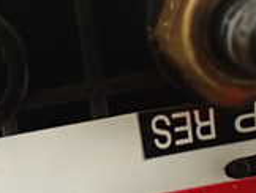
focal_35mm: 111
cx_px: -40
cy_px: 141
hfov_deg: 17.0
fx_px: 822
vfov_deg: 13.3
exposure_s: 1/125
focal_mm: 5.4
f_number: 2.3
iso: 400
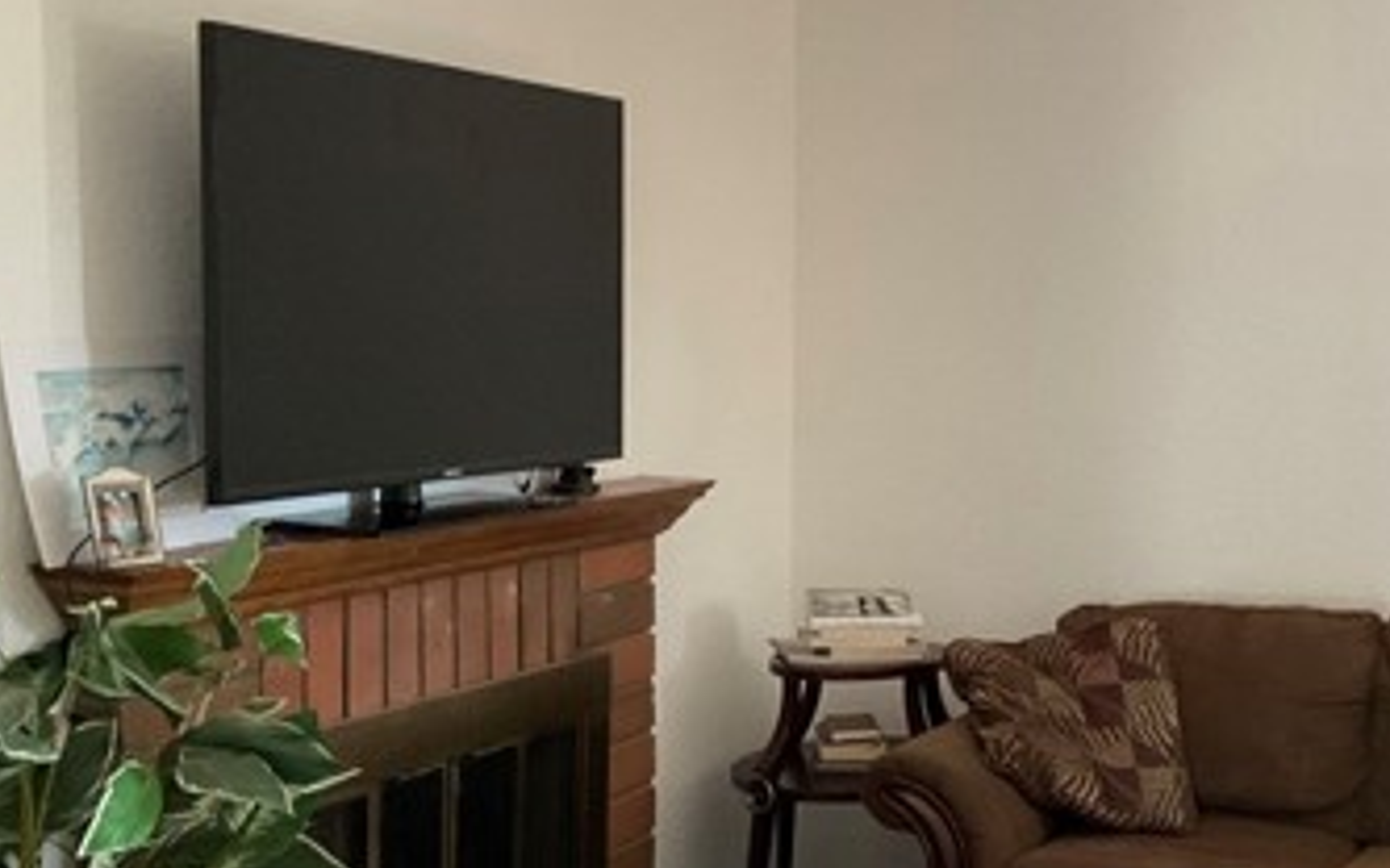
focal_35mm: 59
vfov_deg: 21.9
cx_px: 952
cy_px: 547
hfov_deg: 34.2
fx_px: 2235
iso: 320
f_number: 1.8
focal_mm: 3
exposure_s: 1/40
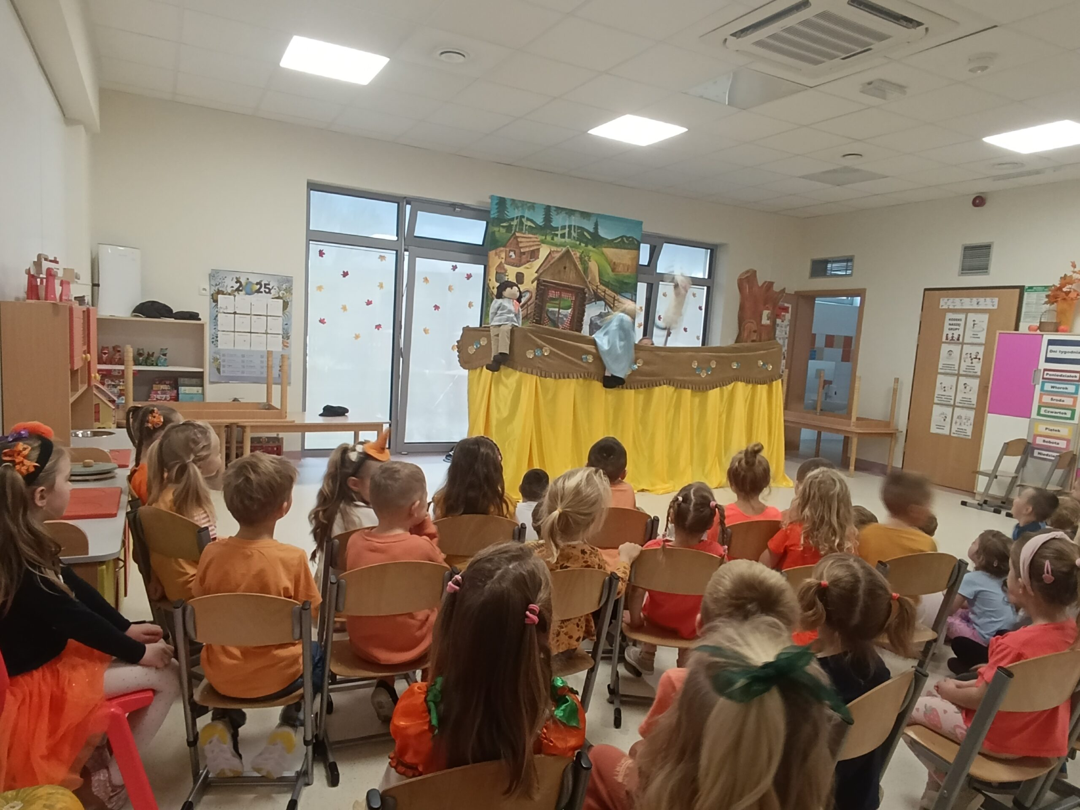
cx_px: 540
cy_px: 405
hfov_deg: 81.7
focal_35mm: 20
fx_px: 624
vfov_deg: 66.0
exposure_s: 1/50
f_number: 2.2
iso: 320
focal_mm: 1.65
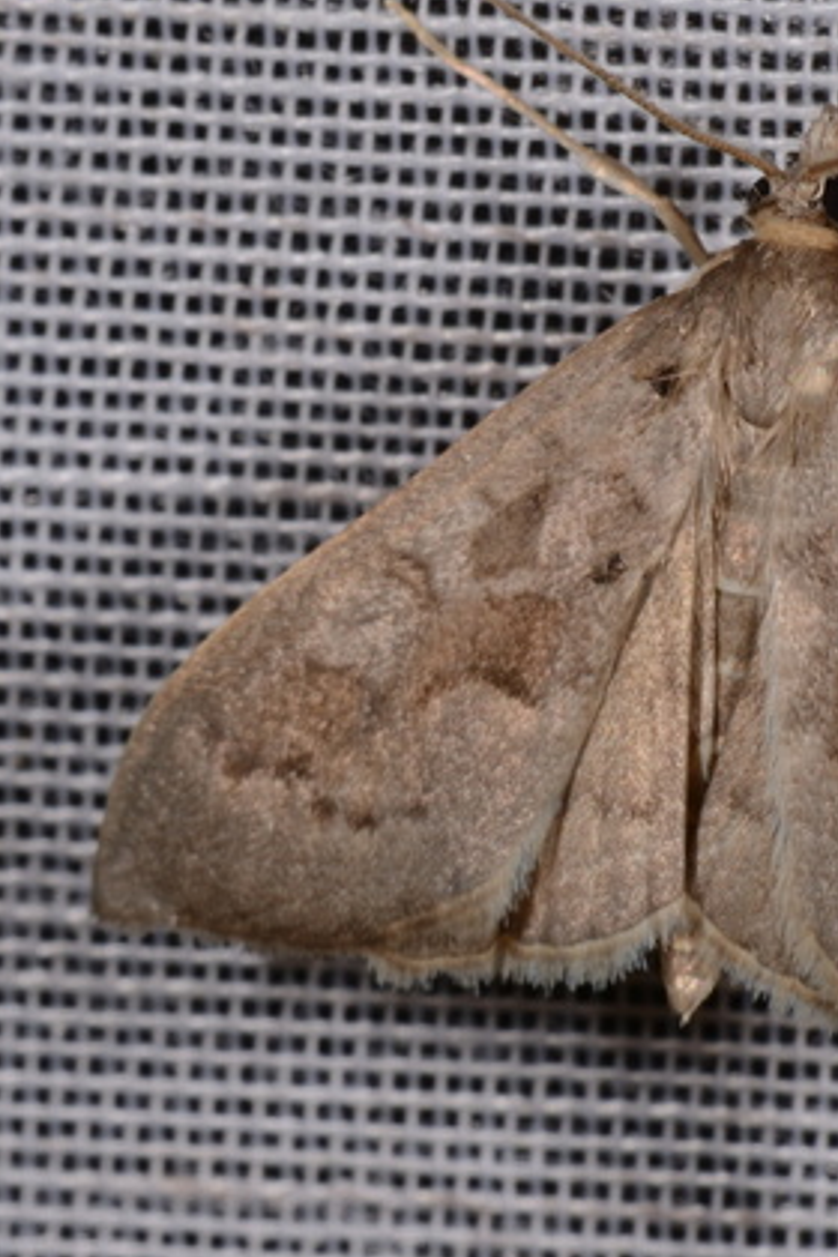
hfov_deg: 5.7
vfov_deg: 8.6
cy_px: 596
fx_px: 8377
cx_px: 718
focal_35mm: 240
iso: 100
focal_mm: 85
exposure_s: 1/60
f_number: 32
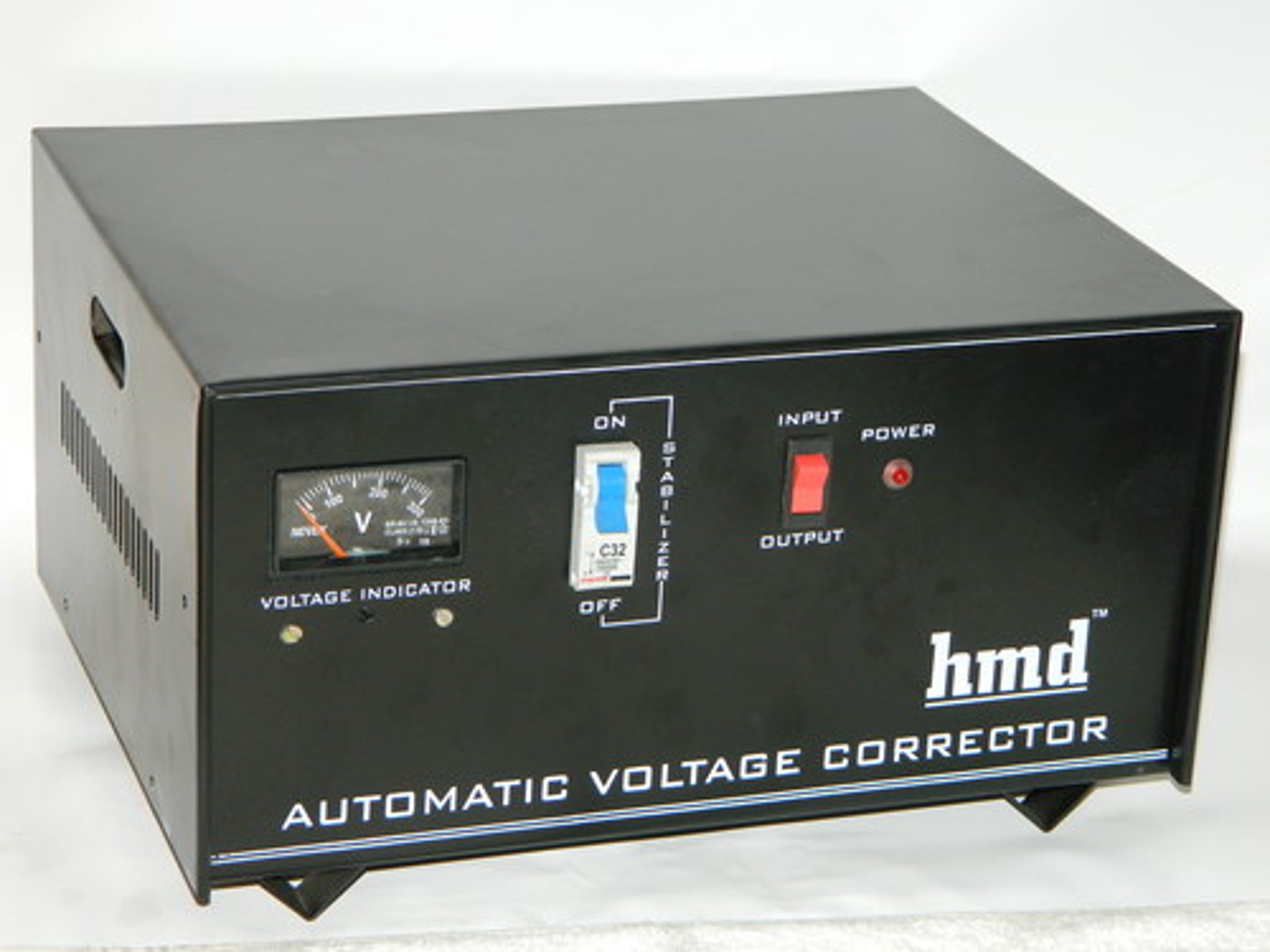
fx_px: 3779
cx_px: 635
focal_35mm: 103
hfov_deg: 19.1
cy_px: 476
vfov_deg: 14.4
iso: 200
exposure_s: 1/60
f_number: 4.5
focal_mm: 18.6
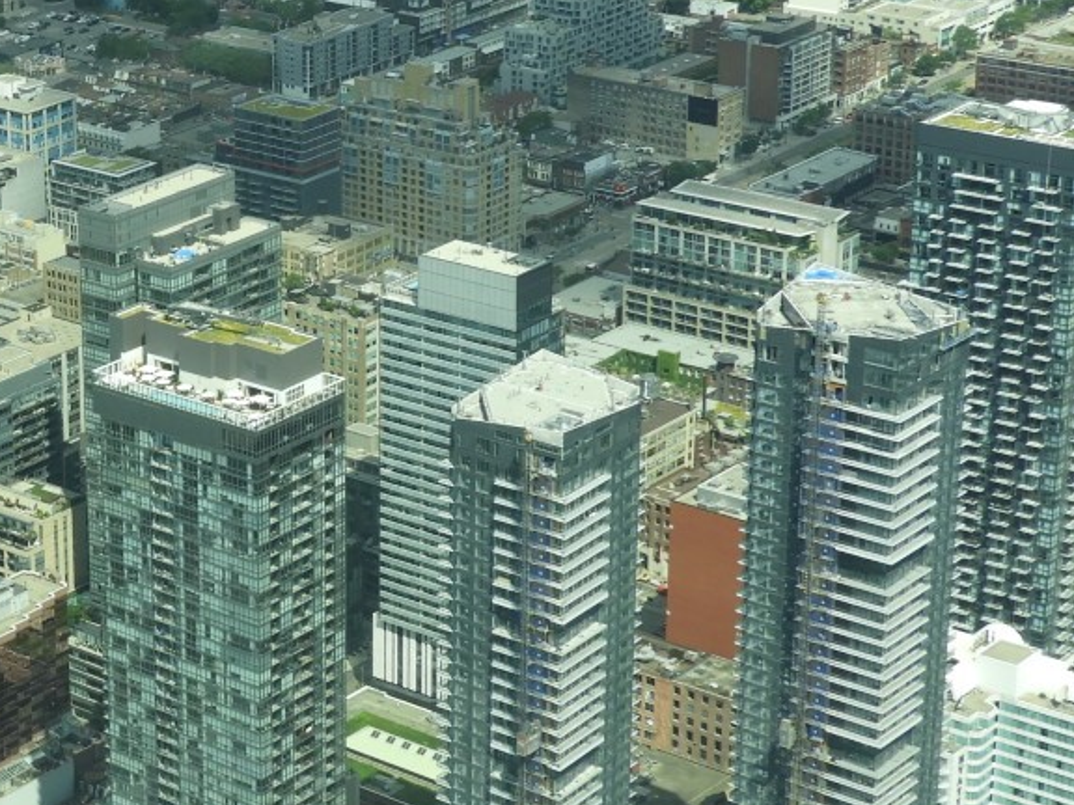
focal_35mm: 100
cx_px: -267
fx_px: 3103
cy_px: 287
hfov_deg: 18.5
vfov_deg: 14.8
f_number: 3.8
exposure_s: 1/200
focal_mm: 7.2
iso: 100
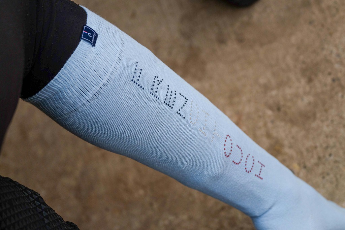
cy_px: 115
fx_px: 1006
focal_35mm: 105
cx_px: 172
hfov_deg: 19.5
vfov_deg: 13.0
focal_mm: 70
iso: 500
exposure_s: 1/1000
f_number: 4
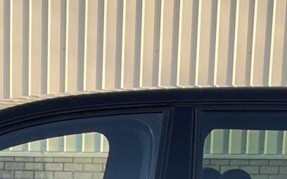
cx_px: 79
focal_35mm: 173
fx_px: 1353
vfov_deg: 7.0
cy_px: 470
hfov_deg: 12.1
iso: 32
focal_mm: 4.2
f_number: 1.6
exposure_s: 1/319
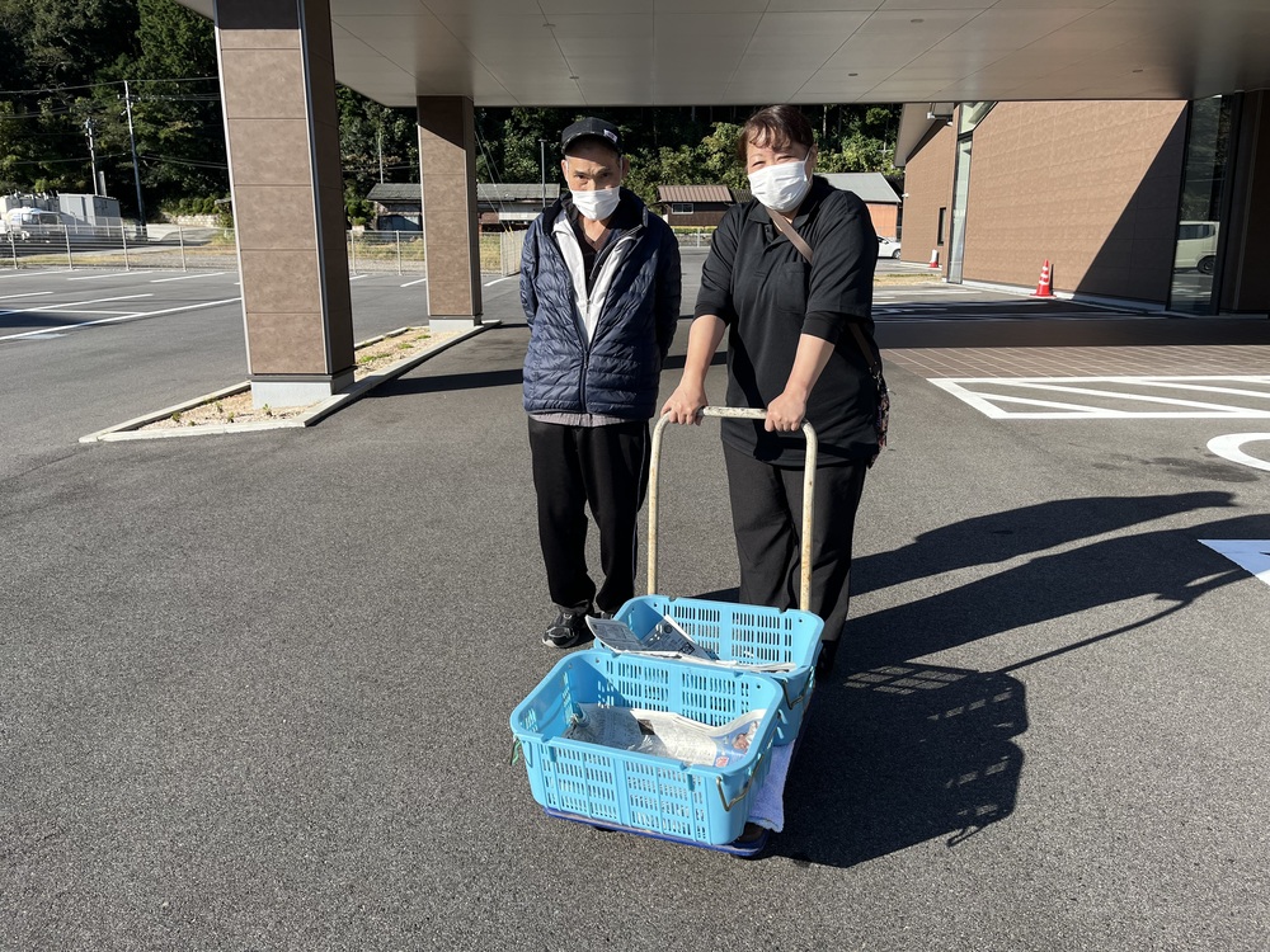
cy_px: 476
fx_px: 954
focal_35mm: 26
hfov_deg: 67.3
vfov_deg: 53.1
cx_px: 635
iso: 50
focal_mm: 5.1
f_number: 1.6
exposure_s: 1/2358
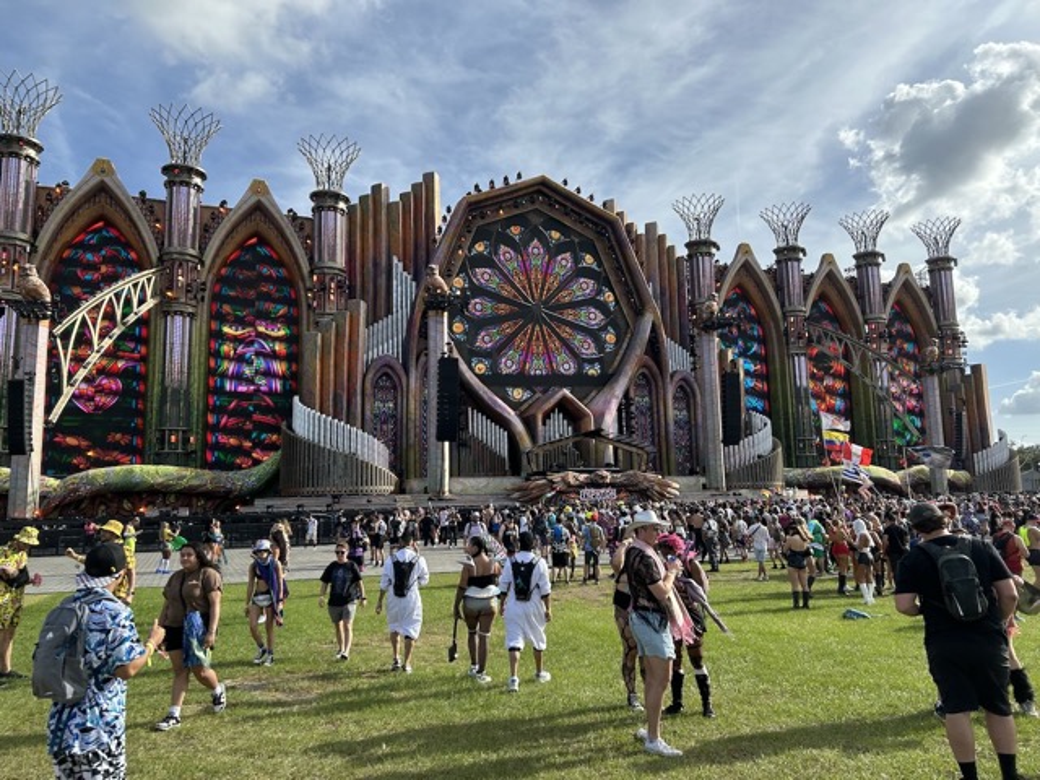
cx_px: 520
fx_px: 781
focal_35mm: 26
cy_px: 390
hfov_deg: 67.3
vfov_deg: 53.1
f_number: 1.5
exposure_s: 1/3571
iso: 50
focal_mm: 5.7
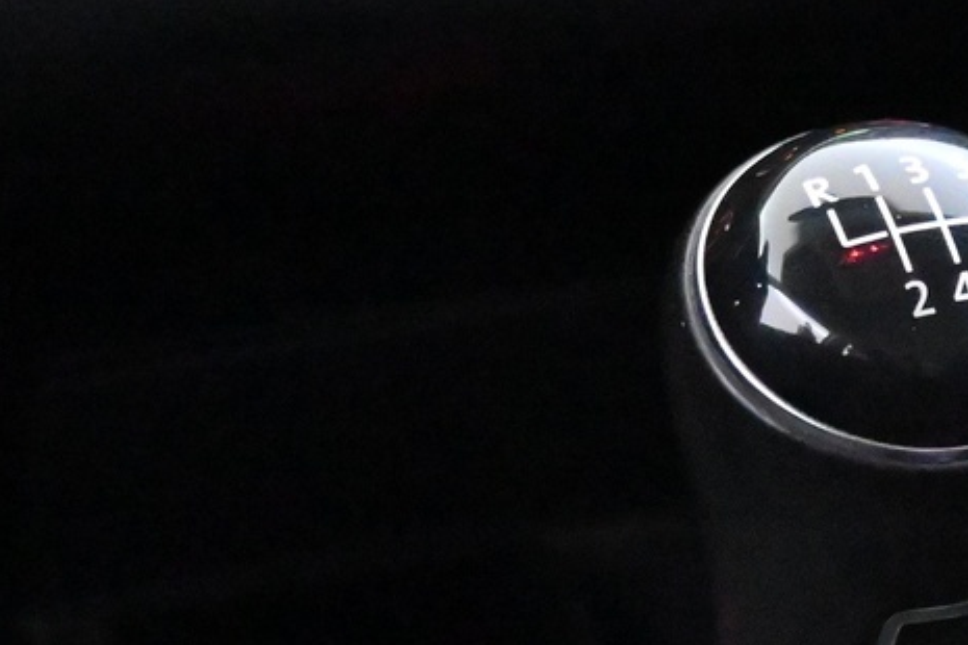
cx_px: 949
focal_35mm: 136
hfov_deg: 14.8
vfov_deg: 9.9
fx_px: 3657
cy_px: 786
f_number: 4.5
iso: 18000
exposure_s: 1/40
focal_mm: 26
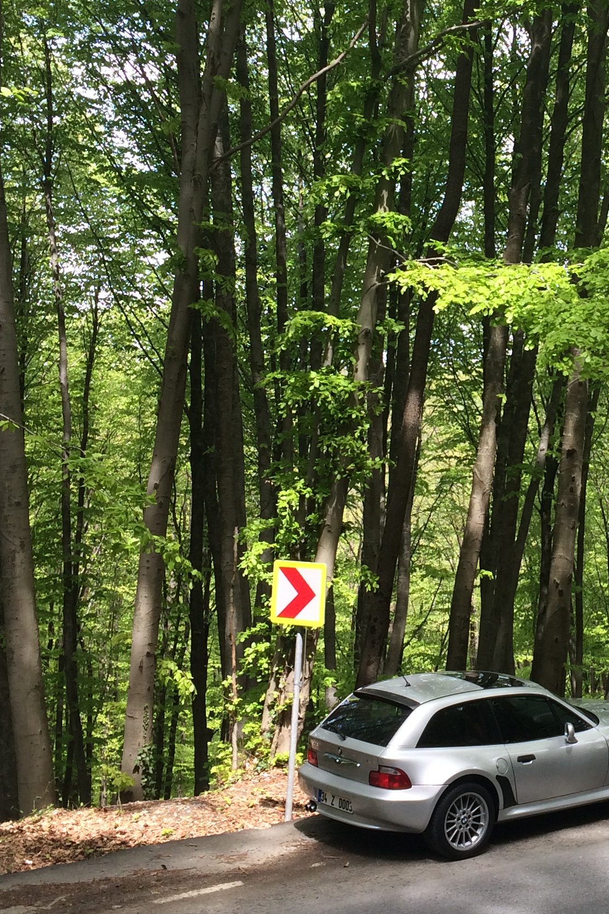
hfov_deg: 22.3
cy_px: 350
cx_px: 583
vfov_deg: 33.8
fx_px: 1498
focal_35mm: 59
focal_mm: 4.15
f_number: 2.2
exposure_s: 1/236
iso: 32
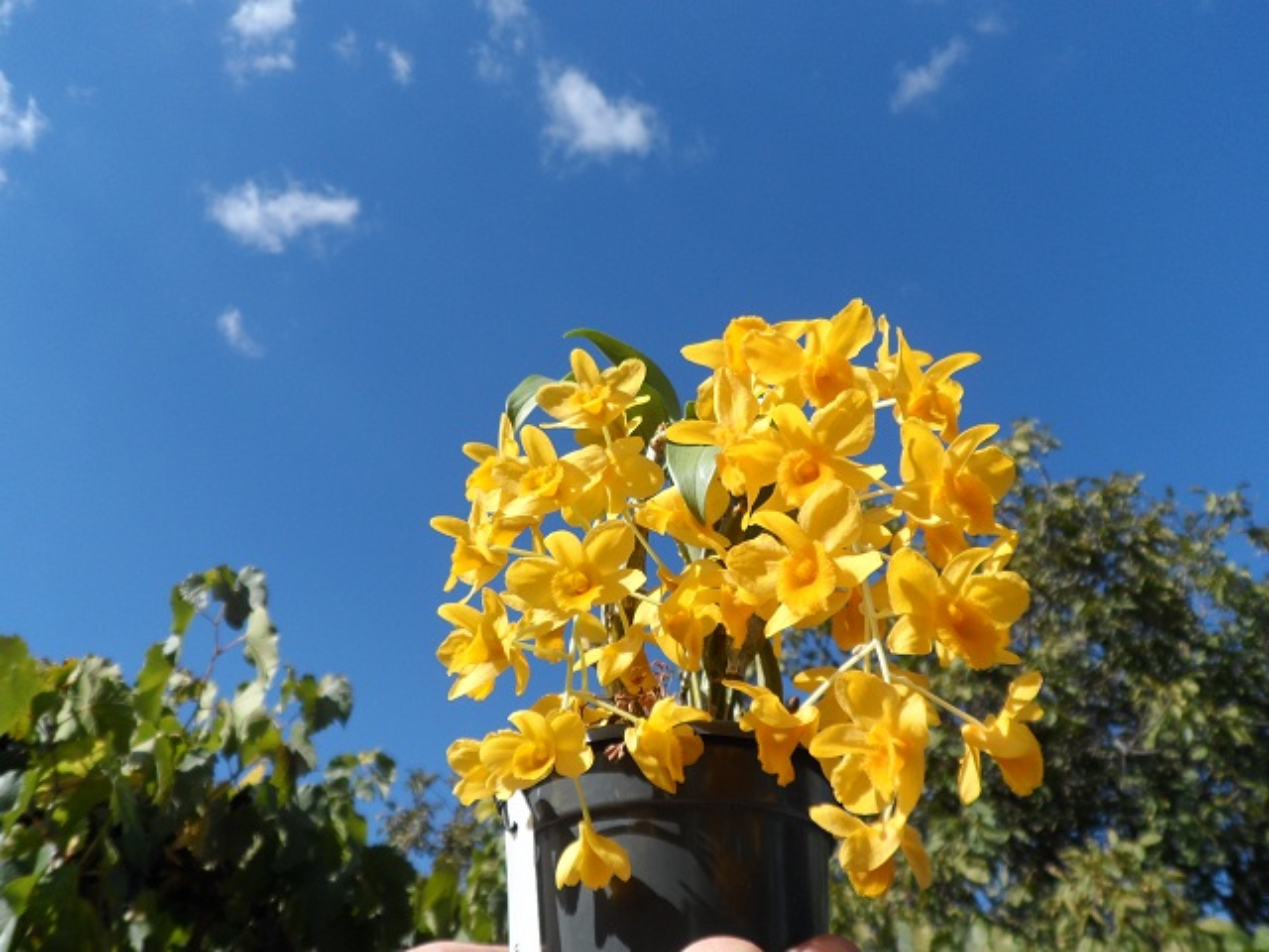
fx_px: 1026
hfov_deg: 63.4
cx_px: 634
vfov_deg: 49.7
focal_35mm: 28
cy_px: 476
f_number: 8.8
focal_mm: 4.9
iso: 80
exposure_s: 1/180
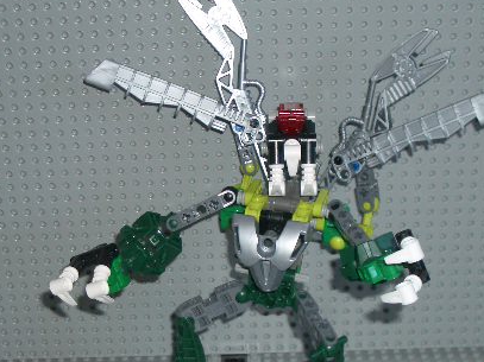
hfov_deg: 25.3
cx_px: 221
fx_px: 1076
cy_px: 230
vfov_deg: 19.1
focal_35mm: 77
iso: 100
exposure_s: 1/60
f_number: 3.1
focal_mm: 8.2
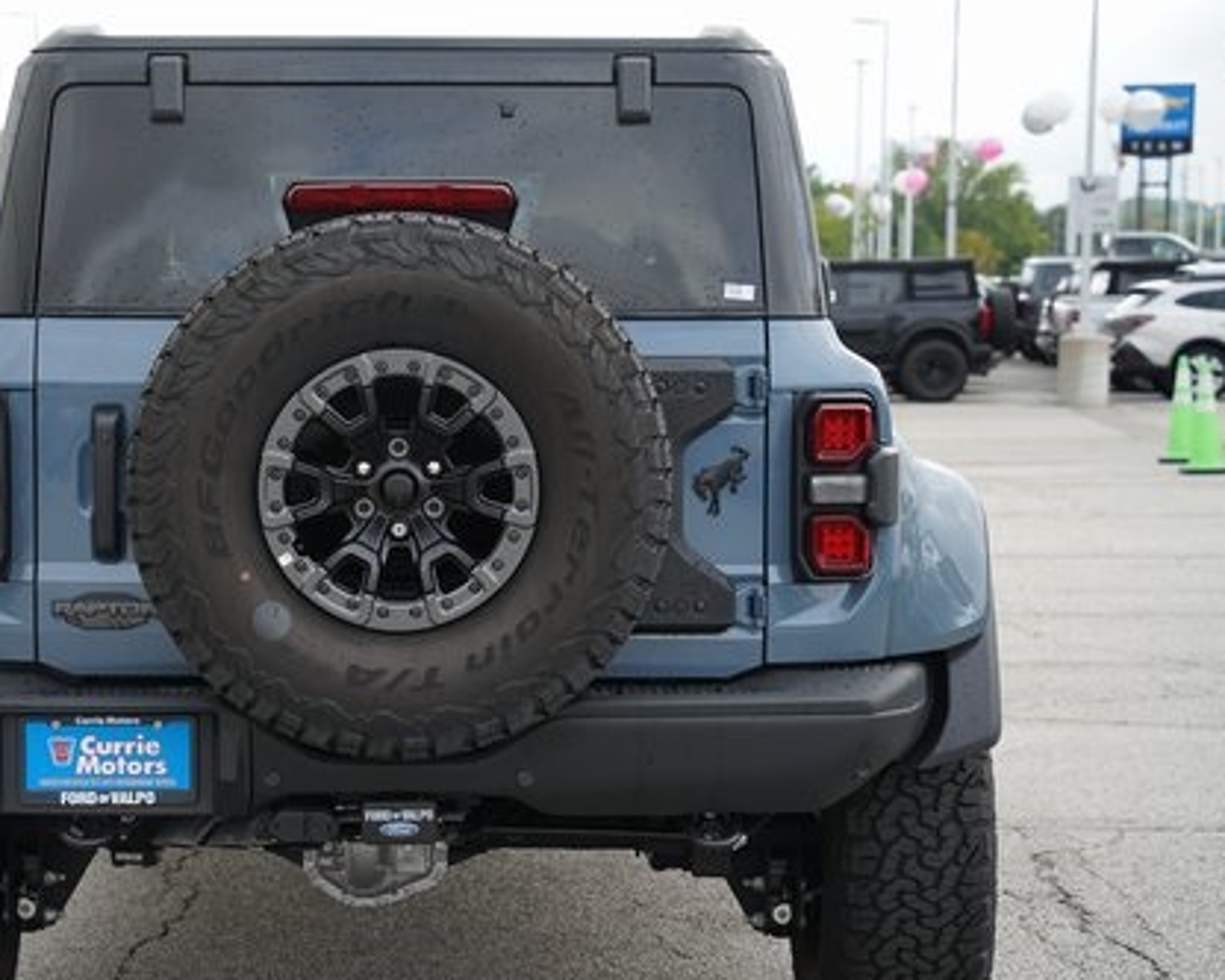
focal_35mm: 88
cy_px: 522
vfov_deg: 17.5
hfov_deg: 21.6
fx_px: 3191
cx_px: 398
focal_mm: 61
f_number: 5
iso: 100
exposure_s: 1/200
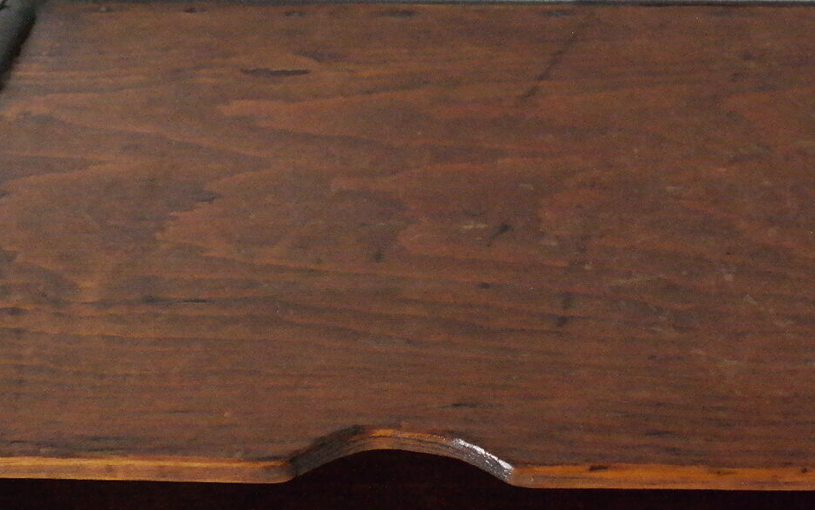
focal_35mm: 56
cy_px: 280
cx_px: 459
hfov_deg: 36.2
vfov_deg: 23.2
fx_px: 1244
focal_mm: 20
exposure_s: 1/50
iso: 6400
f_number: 5.6
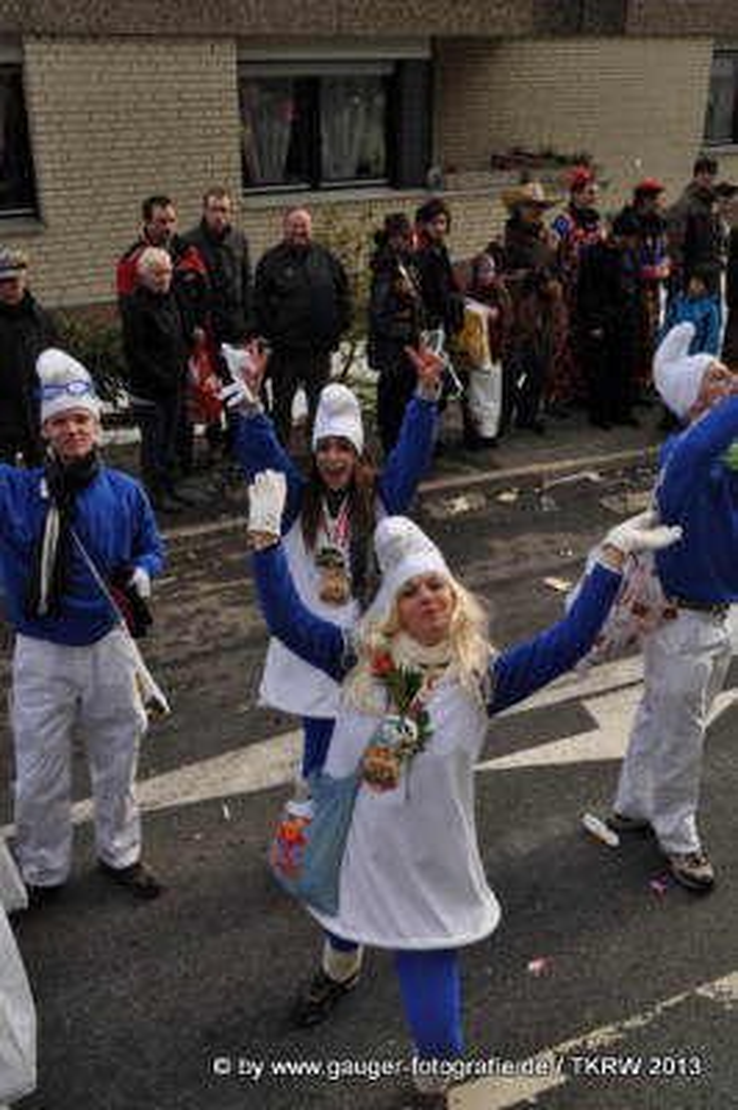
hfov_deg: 35.4
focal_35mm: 38
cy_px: 555
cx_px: 369
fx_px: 1155
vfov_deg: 51.3
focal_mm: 25
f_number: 10
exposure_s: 1/200
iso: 200
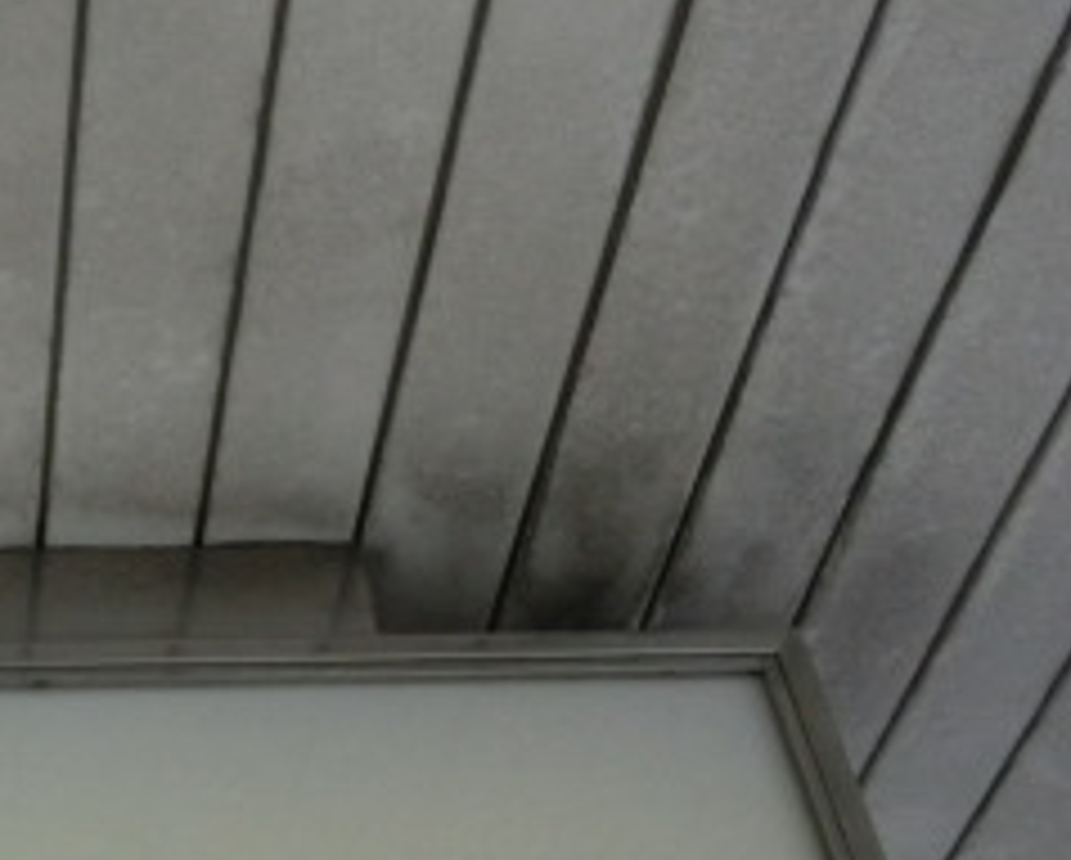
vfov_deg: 20.1
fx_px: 2412
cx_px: -261
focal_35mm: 76
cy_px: 608
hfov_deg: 22.7
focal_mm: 5.2
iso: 400
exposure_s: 1/50
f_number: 3.7
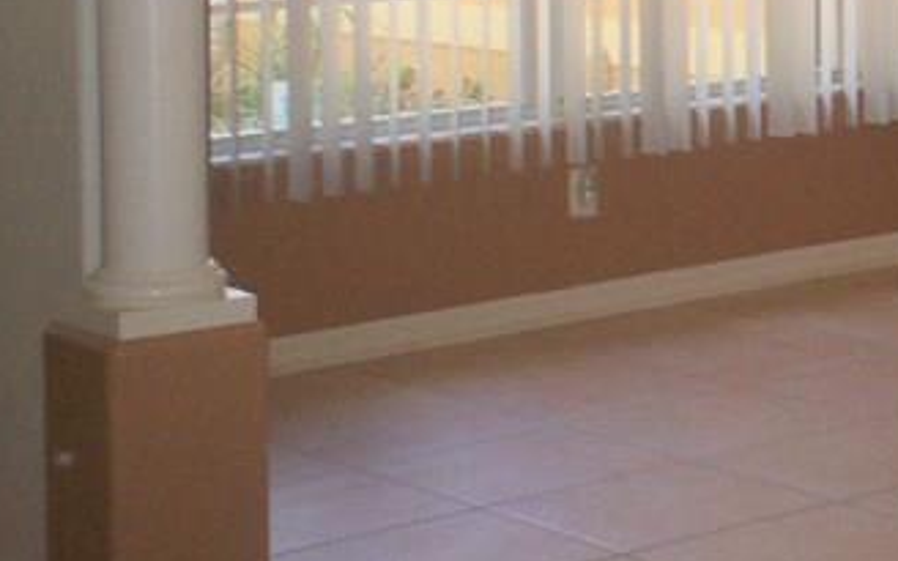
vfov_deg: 10.8
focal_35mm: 119
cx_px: 1243
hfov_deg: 16.4
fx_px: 2912
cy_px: -170
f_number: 4.5
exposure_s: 1/60
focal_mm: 6
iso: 140
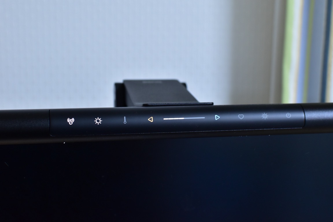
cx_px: 166
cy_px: 111
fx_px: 486
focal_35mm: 52
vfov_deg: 25.8
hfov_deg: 37.9
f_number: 5.6
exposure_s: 1/30
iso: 800
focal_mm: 35
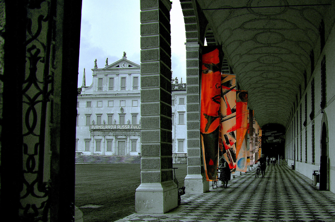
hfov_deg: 50.8
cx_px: 238
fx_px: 341
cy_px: 134
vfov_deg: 36.0
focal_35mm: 37
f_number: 2.8
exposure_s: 1/1250
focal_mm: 17
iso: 450
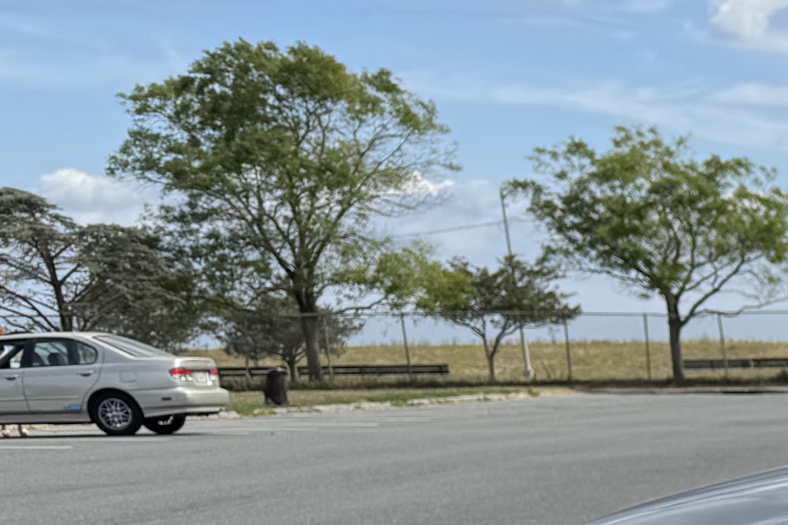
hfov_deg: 15.8
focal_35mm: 103
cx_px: 1560
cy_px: 1019
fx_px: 2255
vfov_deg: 12.0
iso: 80
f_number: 1.78
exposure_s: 1/3413
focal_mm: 6.76
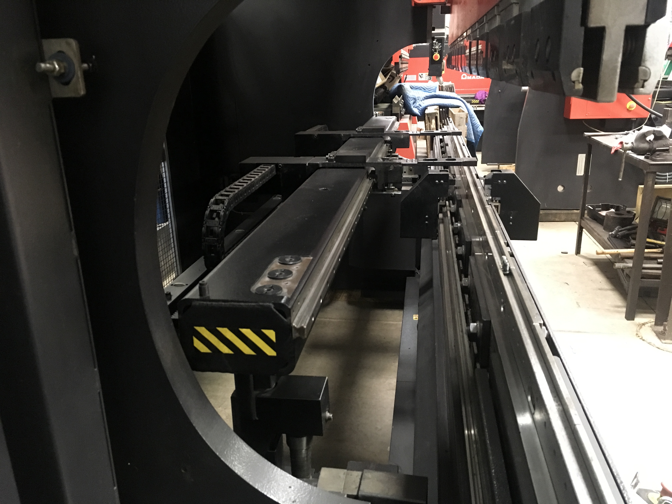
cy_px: 252
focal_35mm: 29
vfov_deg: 48.2
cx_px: 336
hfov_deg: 61.7
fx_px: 563
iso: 250
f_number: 2.2
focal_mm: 4.15
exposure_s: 1/15
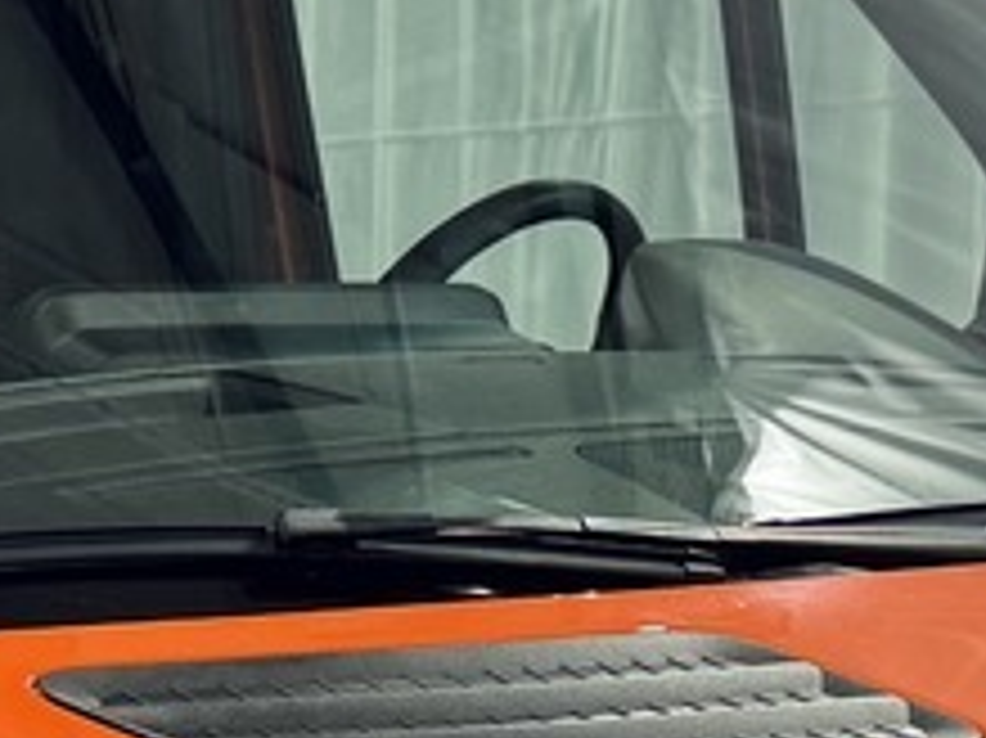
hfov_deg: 12.3
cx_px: -95
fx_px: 4498
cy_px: 1166
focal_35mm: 158
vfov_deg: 9.1
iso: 80
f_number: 1.78
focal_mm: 6.76
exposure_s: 1/100
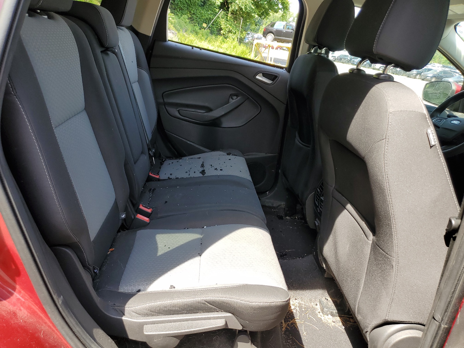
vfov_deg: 53.1
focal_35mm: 26
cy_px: 174
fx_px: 349
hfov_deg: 67.3
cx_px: 232
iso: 50
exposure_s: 1/286
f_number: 1.5
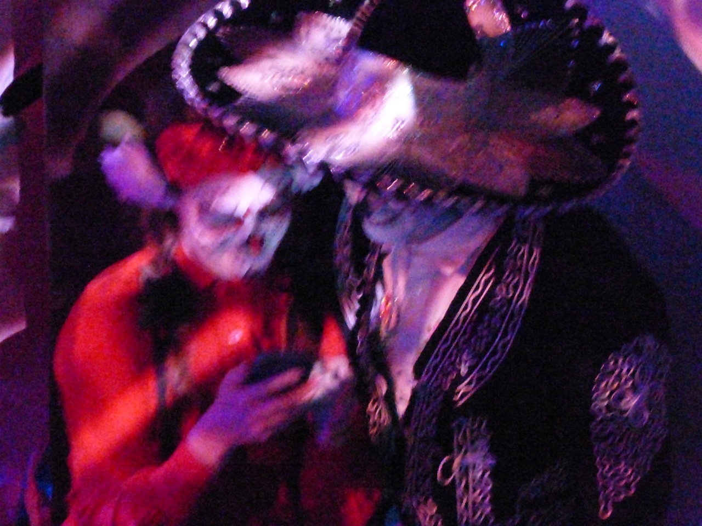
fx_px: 4178
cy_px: 263
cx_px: 351
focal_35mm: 206
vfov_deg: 7.2
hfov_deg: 9.6
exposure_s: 1/4
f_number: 5.5
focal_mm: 33.3
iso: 6400
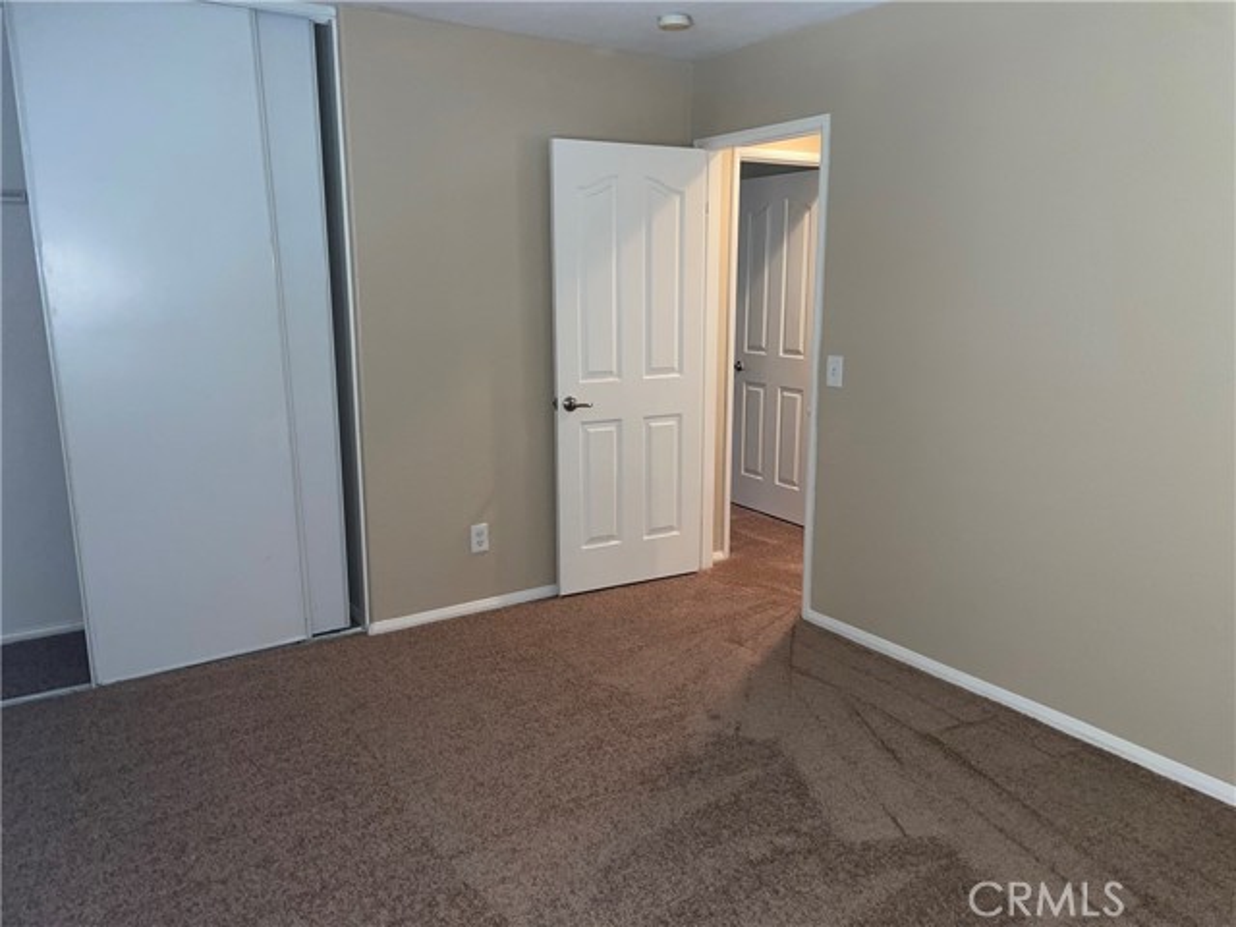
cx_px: 618
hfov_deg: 67.3
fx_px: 928
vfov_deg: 53.1
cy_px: 464
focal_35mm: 26
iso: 64
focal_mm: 4.2
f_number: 1.6
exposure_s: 1/13
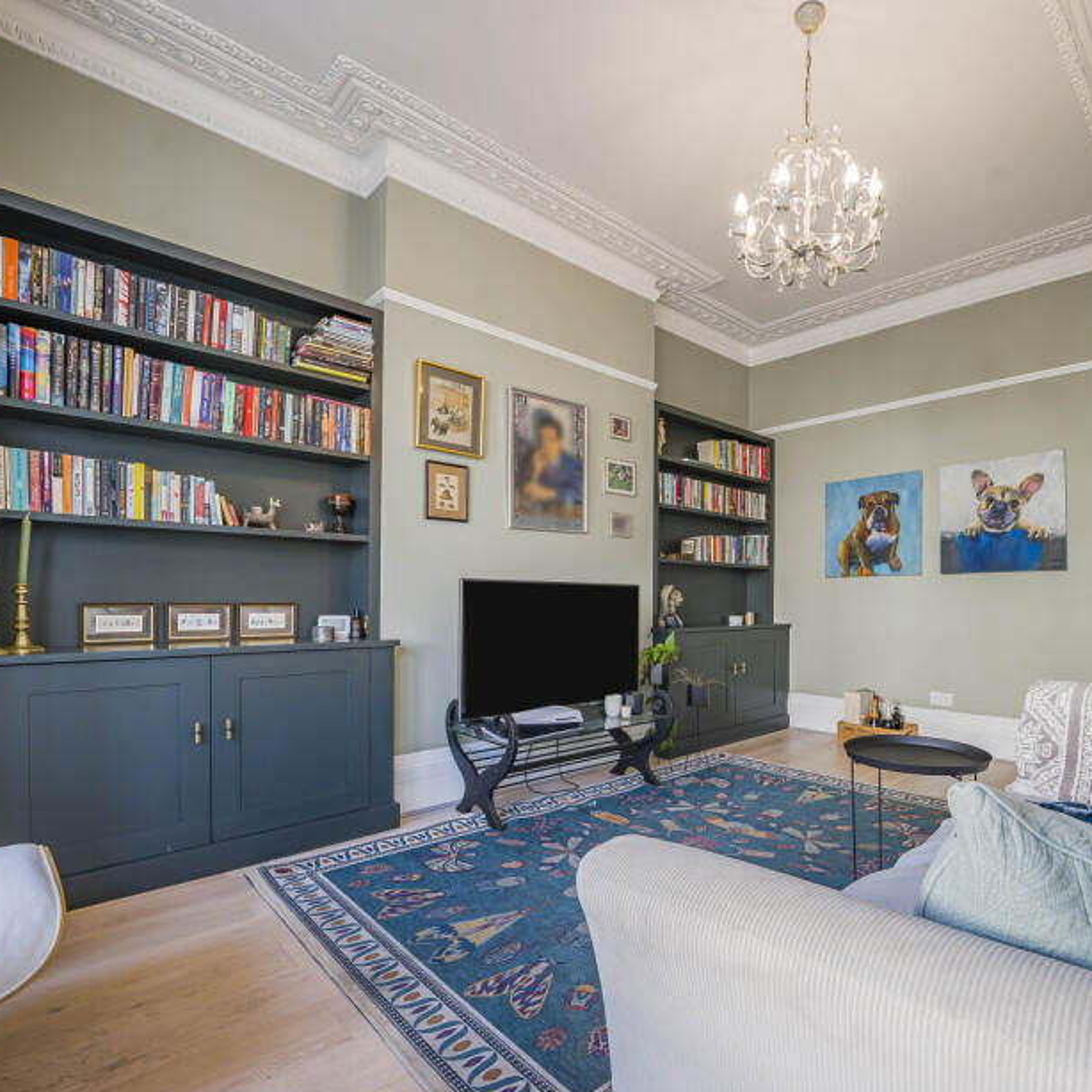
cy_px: 593
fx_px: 607
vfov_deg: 83.8
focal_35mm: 17
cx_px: 630
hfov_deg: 83.4
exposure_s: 1/13
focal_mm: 12
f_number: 9
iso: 320
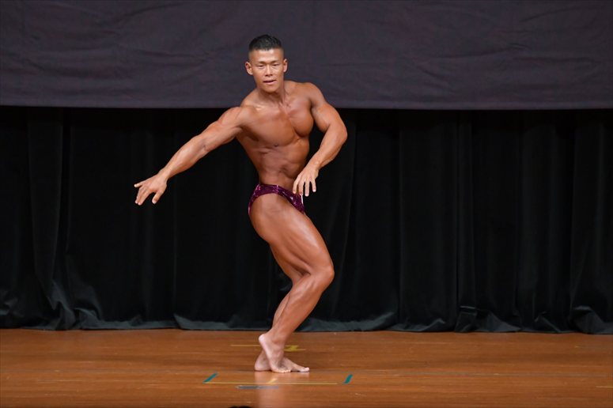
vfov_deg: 4.4
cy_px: 204
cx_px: 306
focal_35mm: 315
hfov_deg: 6.5
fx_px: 5361
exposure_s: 1/400
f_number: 5.6
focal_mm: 210
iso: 4000
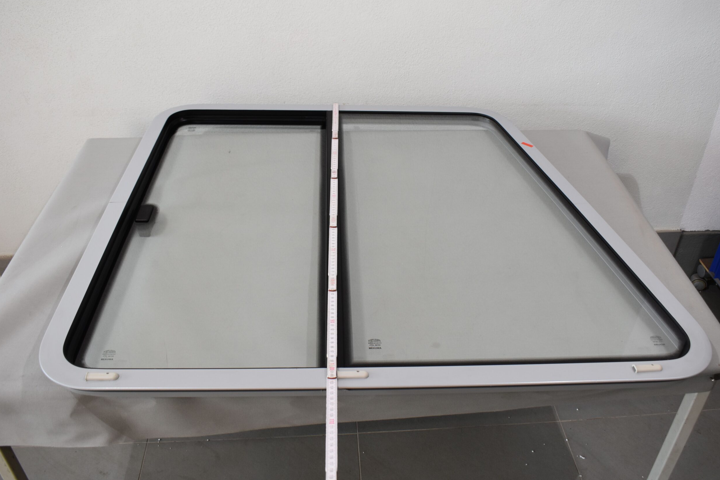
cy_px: 235
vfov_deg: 40.5
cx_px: 368
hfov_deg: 57.9
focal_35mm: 33
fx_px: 650
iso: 400
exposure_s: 1/125
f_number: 5.6
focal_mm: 21
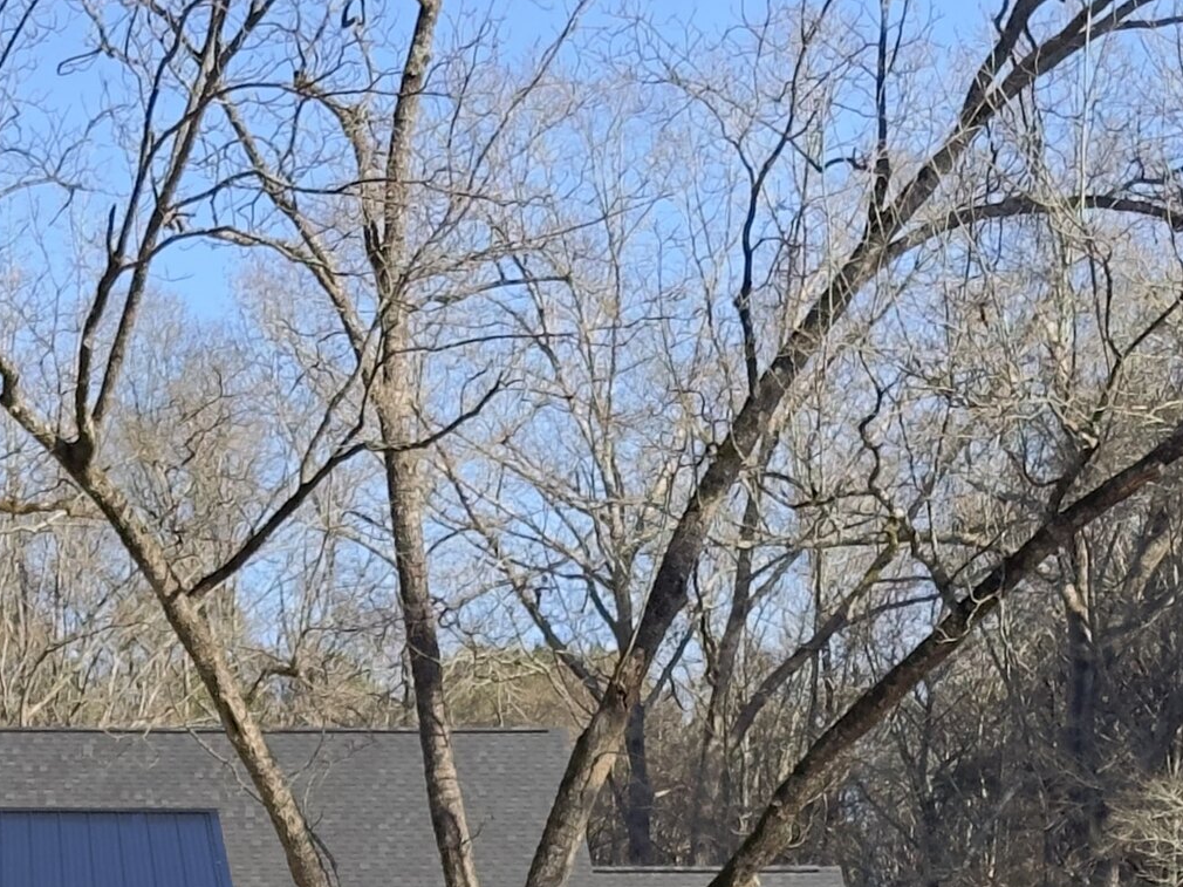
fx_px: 4988
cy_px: 1144
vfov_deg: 10.0
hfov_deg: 13.4
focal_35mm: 146
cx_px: 45
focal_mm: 6.86
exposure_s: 1/1541
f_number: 1.78
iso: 64
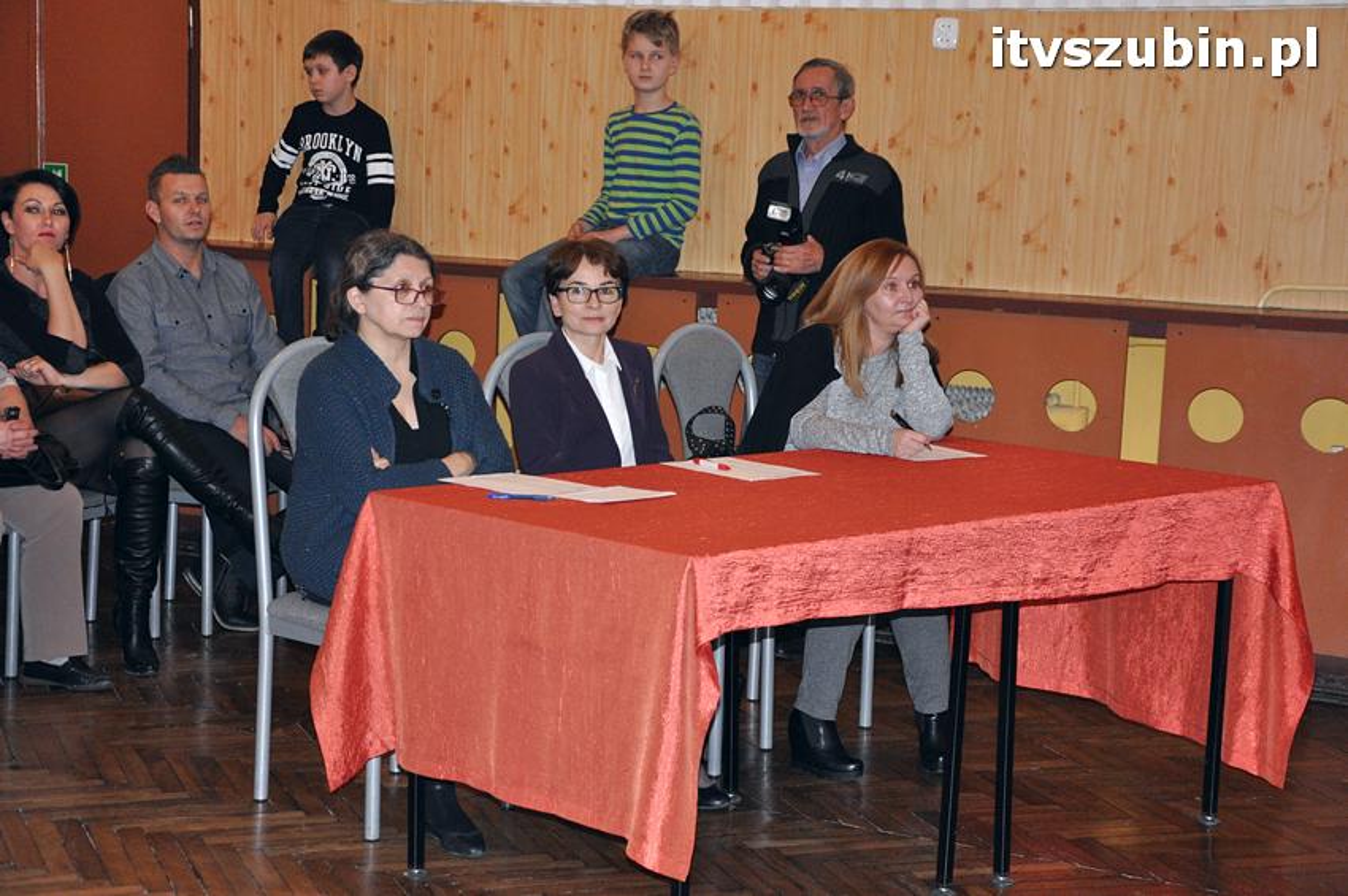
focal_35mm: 68
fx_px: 2525
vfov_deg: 20.1
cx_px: 674
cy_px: 448
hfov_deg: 29.9
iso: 1250
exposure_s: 1/60
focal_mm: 45
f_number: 4.8
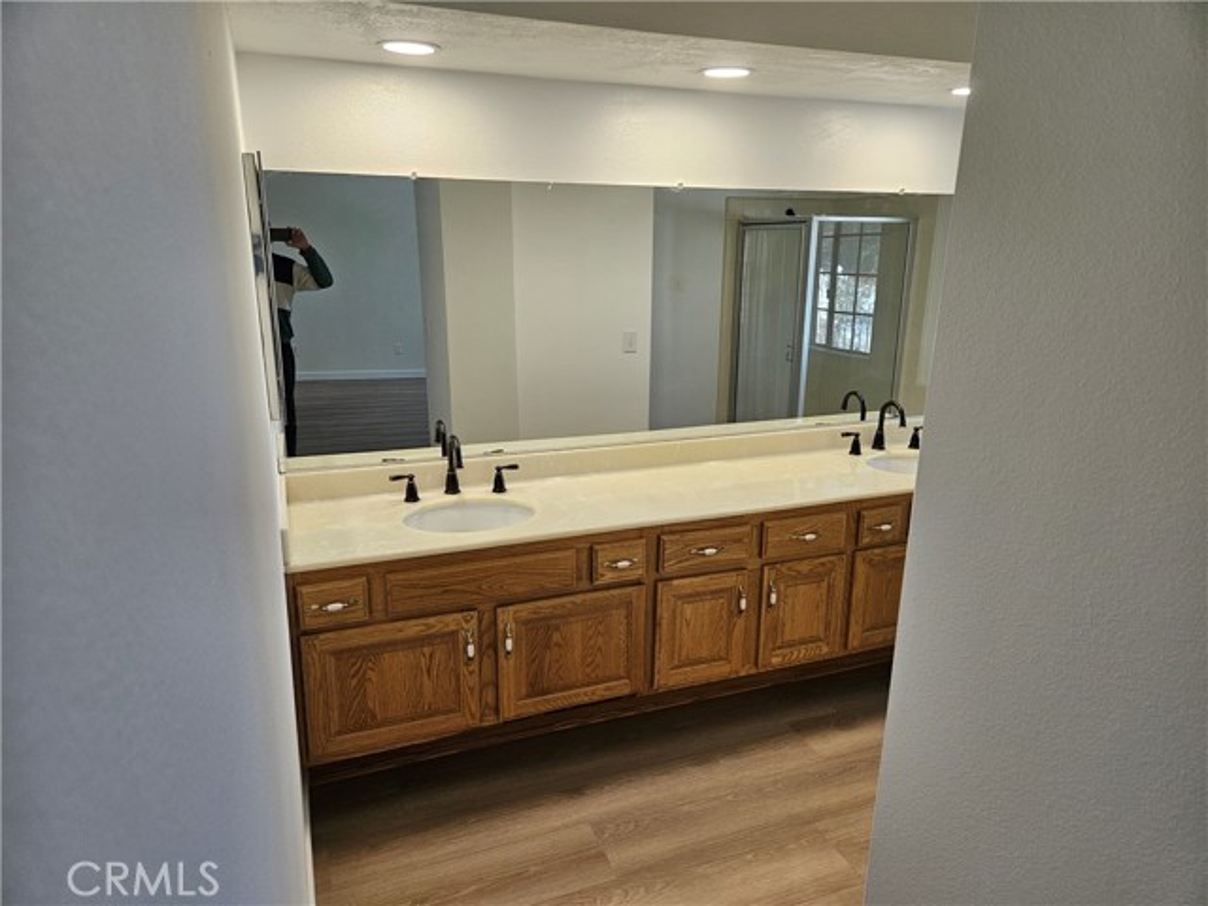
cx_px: 604
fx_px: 803
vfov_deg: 58.9
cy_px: 453
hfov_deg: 73.9
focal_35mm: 23
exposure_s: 1/120
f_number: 1.8
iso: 80
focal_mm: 5.4
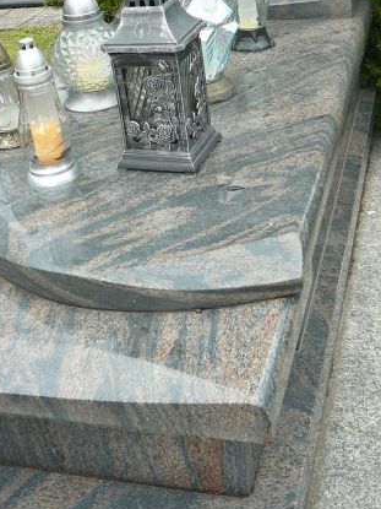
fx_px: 793
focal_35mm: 54
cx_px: 206
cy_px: 132
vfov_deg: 34.9
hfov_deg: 27.0
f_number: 2.8
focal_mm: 5.2
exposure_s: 1/125
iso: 80
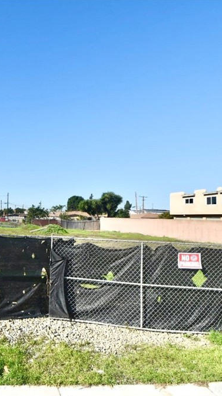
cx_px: 2
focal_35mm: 24
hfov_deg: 41.6
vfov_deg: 76.3
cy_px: 200
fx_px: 251
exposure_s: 1/200
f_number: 10
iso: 100
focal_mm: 10
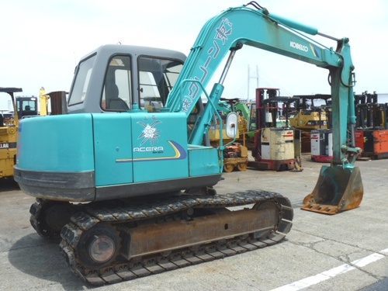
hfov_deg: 52.6
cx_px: 194
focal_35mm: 35
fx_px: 392
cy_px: 146
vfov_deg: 40.7
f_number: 5.6
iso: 80
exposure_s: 1/250
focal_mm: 6.3
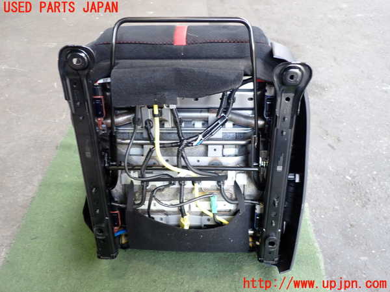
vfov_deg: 46.8
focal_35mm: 30
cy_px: 146
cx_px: 195
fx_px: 338
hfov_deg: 60.0
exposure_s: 1/40
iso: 200
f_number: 2.3
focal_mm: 5.4
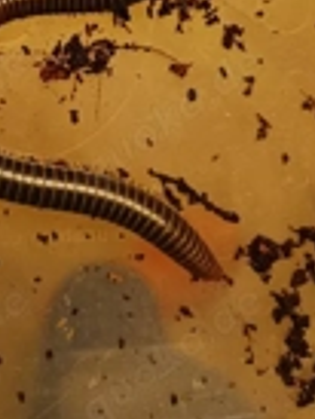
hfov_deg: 20.4
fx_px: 848
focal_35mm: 70
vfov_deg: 24.9
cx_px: 3
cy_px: -89
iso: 806
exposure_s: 1/25
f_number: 1.88
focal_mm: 5.59
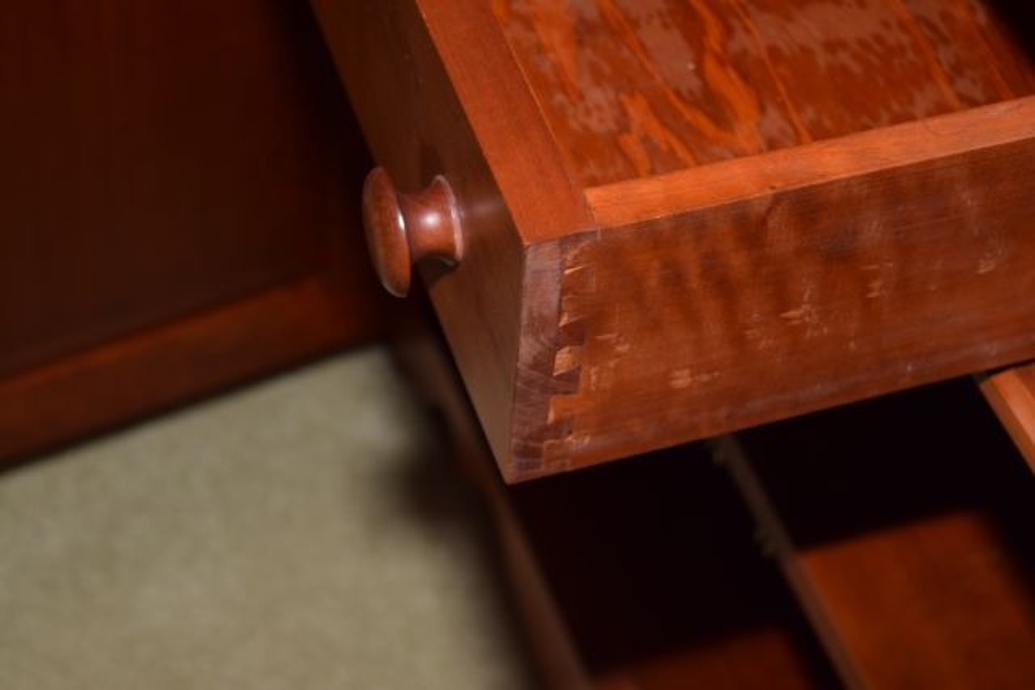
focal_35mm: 82
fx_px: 2372
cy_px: 345
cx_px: 518
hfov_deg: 24.6
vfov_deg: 16.6
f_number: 5.6
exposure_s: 1/125
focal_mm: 55
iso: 400
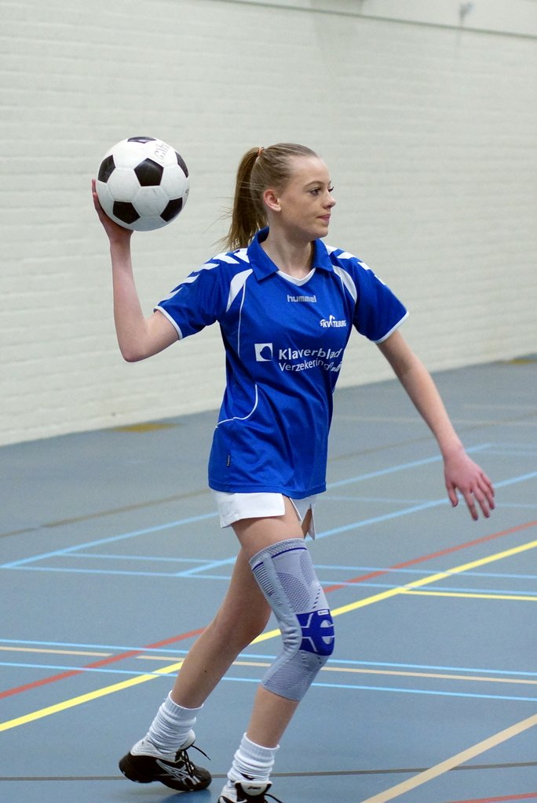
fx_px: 1676
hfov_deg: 18.2
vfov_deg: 27.0
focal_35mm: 75
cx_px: 268
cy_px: 402
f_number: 2.2
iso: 1000
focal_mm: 50
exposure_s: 1/200
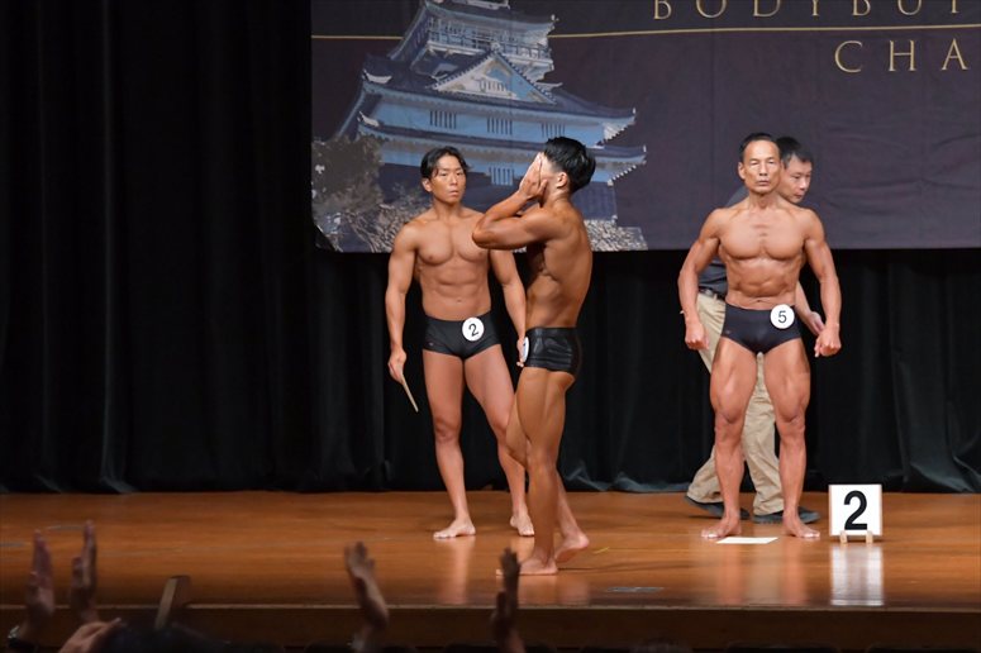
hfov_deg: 10.2
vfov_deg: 6.8
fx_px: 5502
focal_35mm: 202
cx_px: 490
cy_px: 326
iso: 6400
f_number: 5.6
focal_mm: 135
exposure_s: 1/400
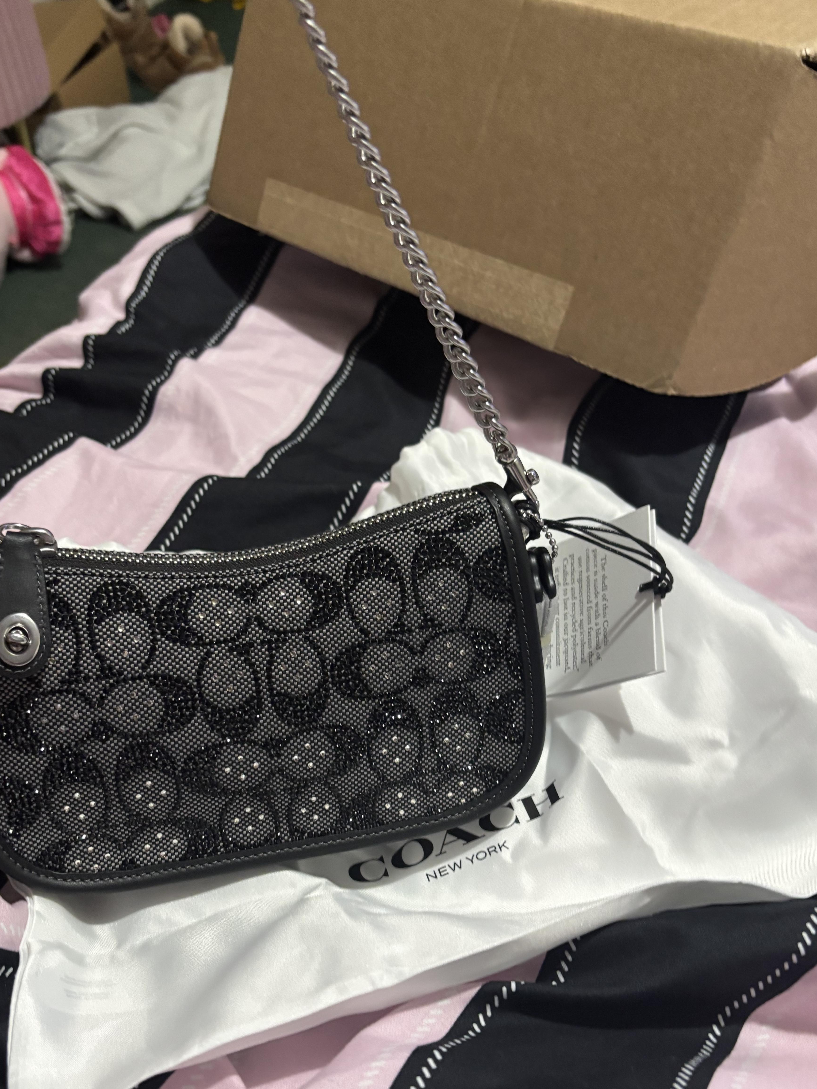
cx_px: 372
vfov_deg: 56.3
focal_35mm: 32
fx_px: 1007
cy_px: 662
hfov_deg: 44.1
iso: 400
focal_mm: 5.96
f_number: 1.6
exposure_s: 1/40
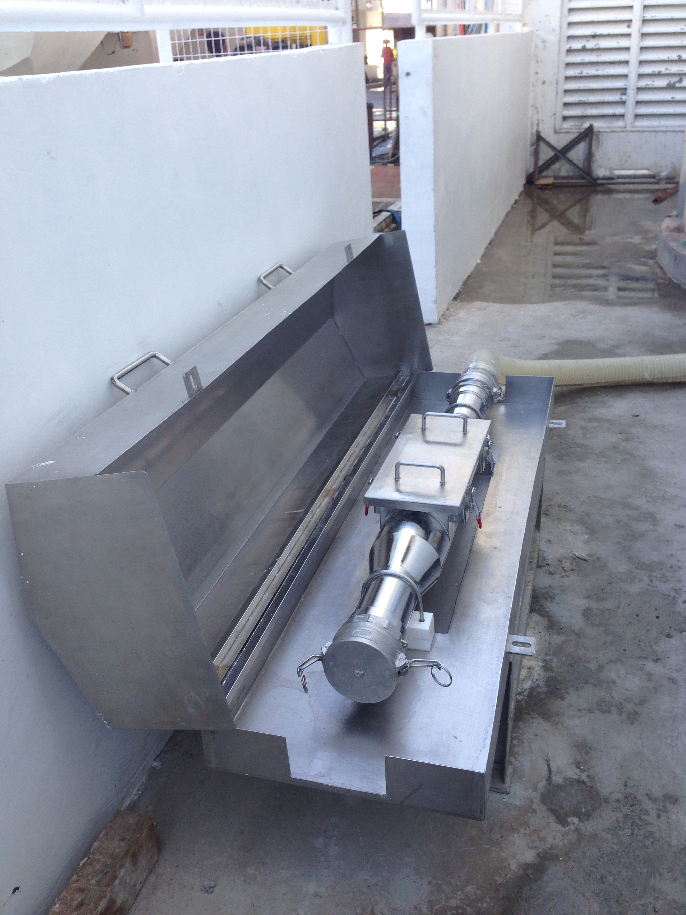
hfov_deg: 42.9
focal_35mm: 33
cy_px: 458
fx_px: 872
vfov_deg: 55.4
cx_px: 343
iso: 50
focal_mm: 4.12
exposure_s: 1/185
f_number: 2.4
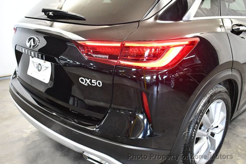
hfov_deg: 53.1
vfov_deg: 36.9
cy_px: 82
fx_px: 246
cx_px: 123
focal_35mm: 36
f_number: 3.5
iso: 3200
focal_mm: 18
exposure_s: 1/125
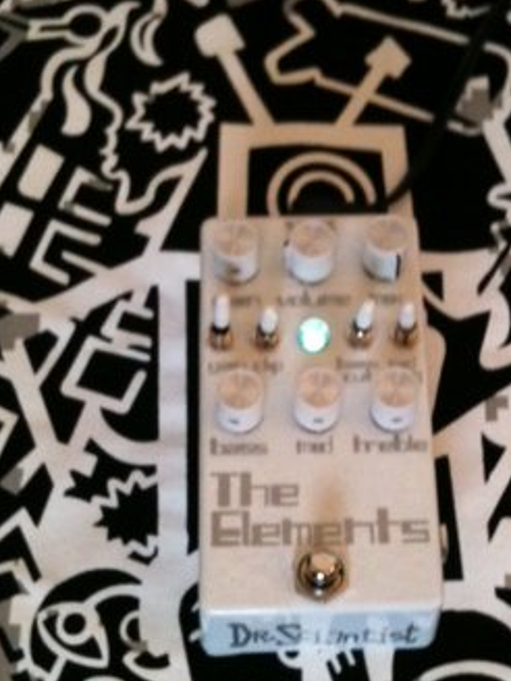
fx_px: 1260
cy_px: 380
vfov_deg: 30.2
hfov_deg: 22.9
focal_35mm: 64
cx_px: 316
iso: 250
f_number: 2.8
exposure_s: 1/15
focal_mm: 3.85
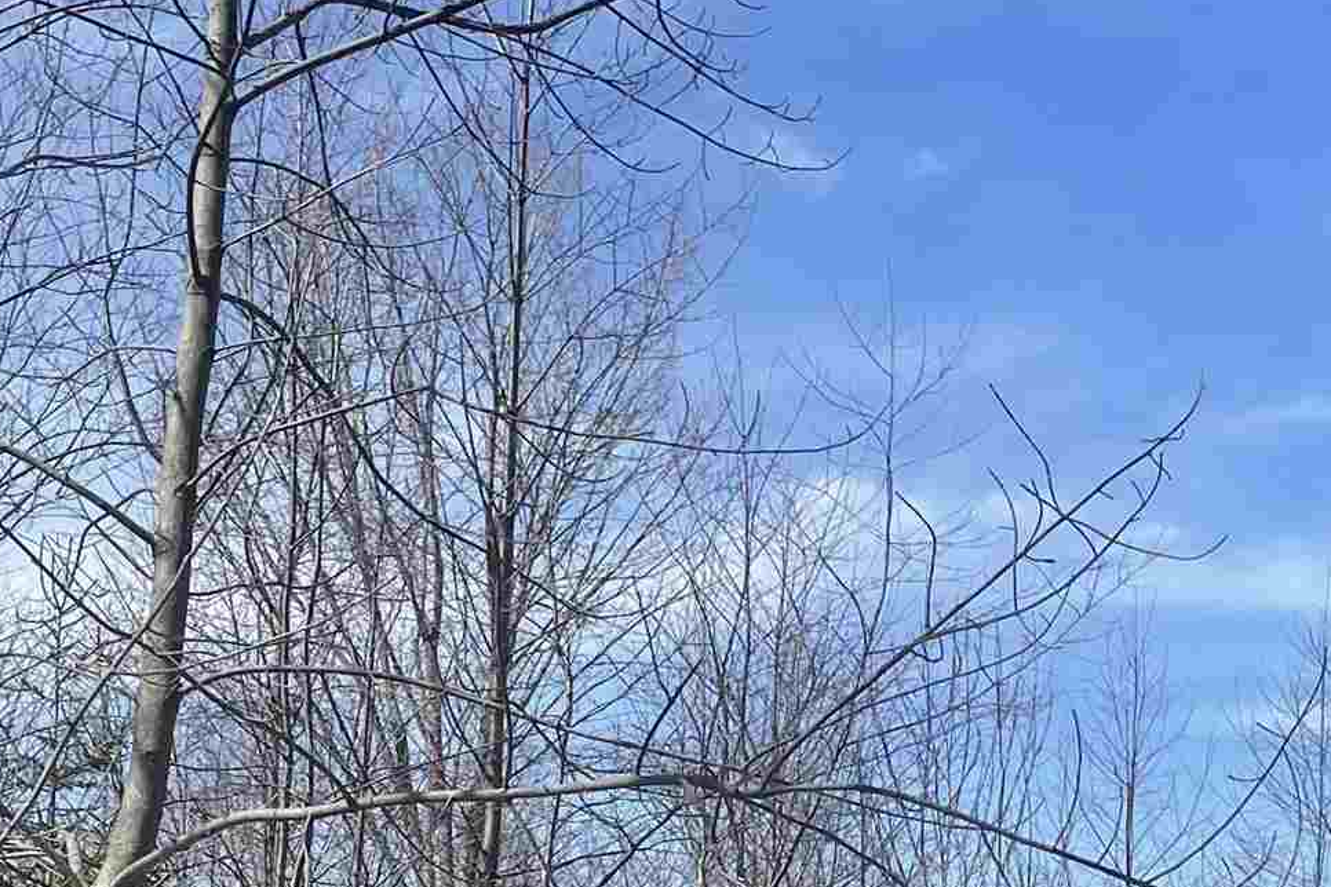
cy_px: 963
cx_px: 397
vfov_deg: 15.5
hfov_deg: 23.5
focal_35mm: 86
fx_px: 3179
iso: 32
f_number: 1.6
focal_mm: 4.2
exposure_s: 1/2817
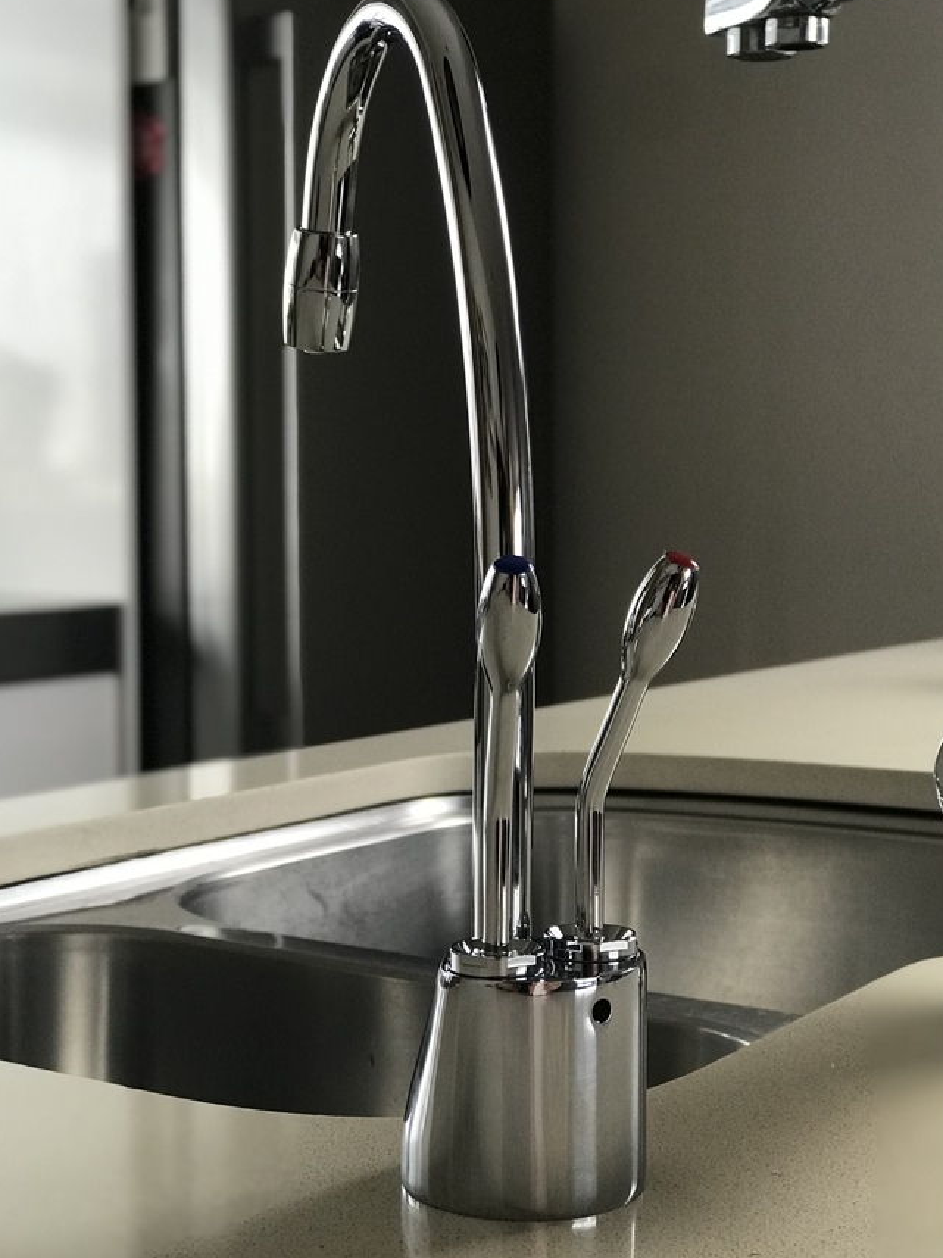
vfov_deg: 32.2
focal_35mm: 60
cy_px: 640
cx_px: 467
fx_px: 2180
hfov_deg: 24.4
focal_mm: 6.6
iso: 100
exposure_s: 1/50
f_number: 2.8
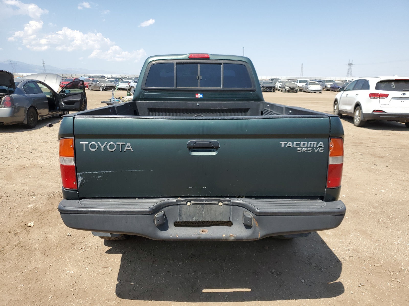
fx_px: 307
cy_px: 153
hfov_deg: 67.3
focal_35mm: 26
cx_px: 204
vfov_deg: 53.1
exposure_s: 1/2500
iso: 50
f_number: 1.5
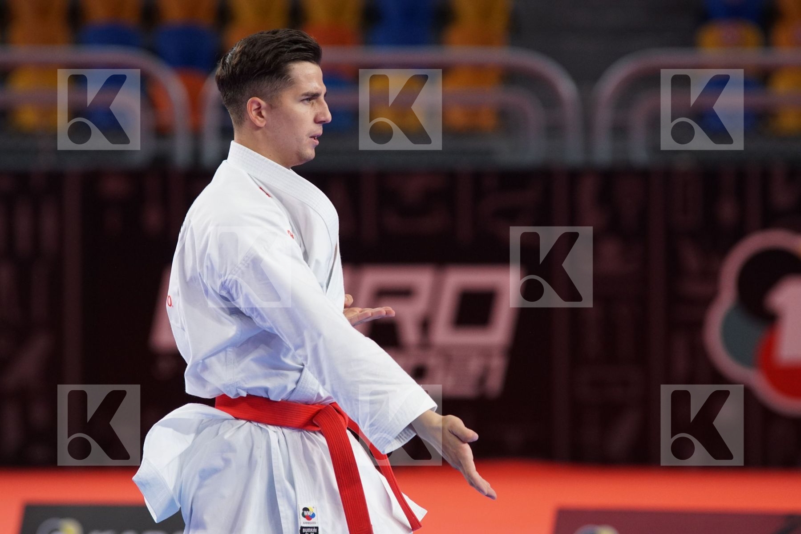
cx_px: 400
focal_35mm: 300
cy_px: 267
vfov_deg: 4.6
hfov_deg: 6.9
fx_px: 6674
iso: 1000
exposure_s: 1/400
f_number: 3.2
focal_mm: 200
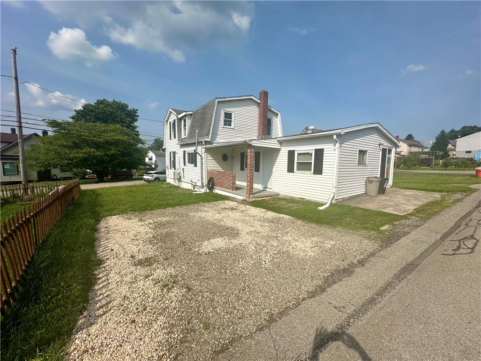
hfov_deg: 102.1
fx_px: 195
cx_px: 240
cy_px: 180
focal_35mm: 14
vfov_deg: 85.7
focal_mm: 2.22
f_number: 2.2
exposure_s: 1/4292
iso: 50
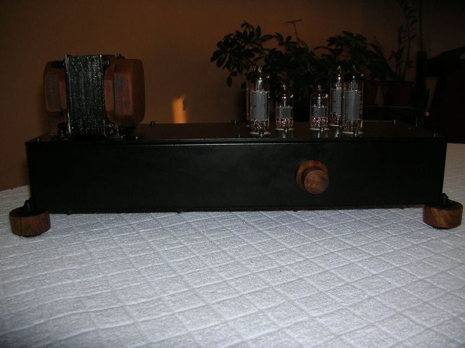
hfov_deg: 52.7
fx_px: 470
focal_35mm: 35
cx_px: 232
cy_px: 174
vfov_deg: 40.6
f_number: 2.8
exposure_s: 1/60.1
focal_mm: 5.8
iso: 50
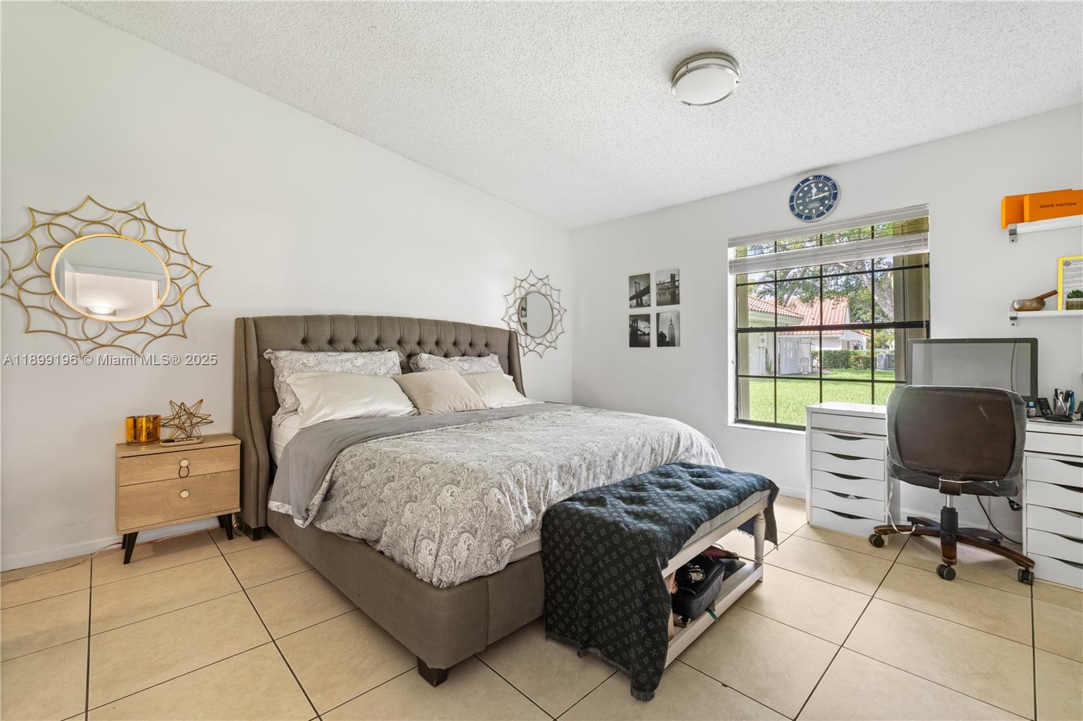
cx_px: 542
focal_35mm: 15
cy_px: 360
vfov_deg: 77.3
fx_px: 451
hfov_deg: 100.4
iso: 100
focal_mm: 10
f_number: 9
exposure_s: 5
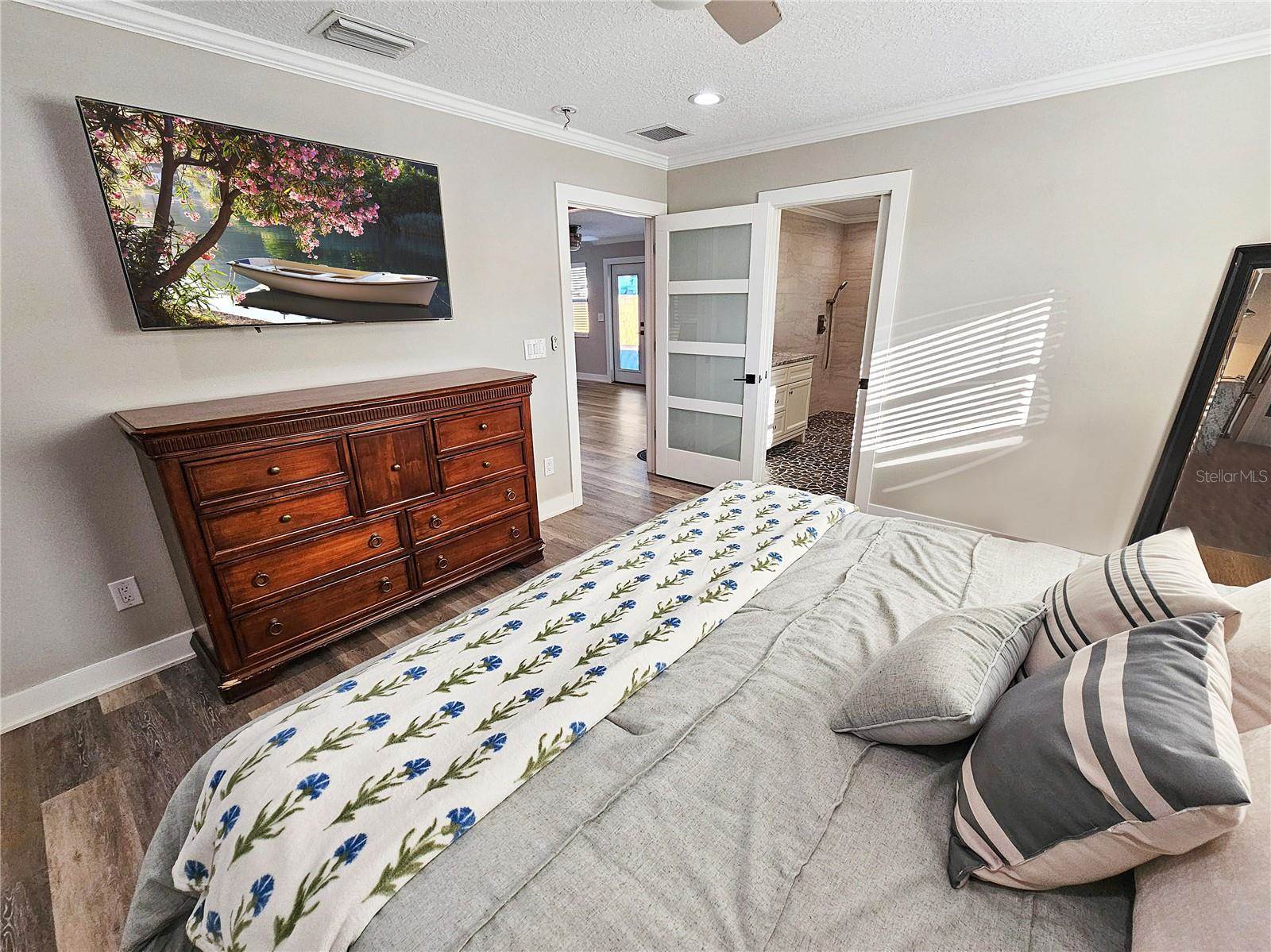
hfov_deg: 106.2
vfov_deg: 89.9
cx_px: 636
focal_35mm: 13
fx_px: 477
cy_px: 476
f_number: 2.2
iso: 100
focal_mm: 2.2
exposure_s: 1/120
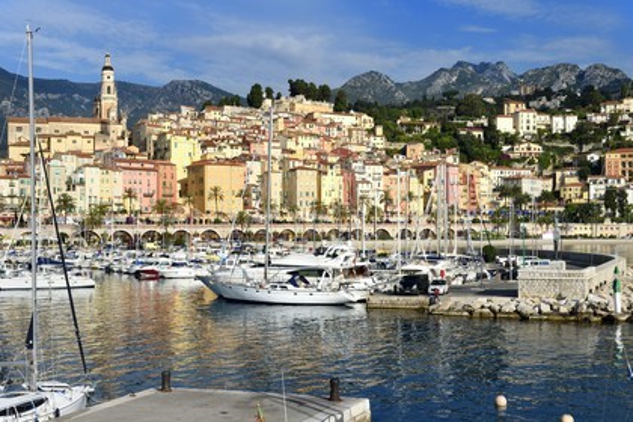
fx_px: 967
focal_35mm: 55
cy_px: 211
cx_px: 316
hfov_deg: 36.2
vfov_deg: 24.6
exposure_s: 1/200
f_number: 16
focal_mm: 55
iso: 200
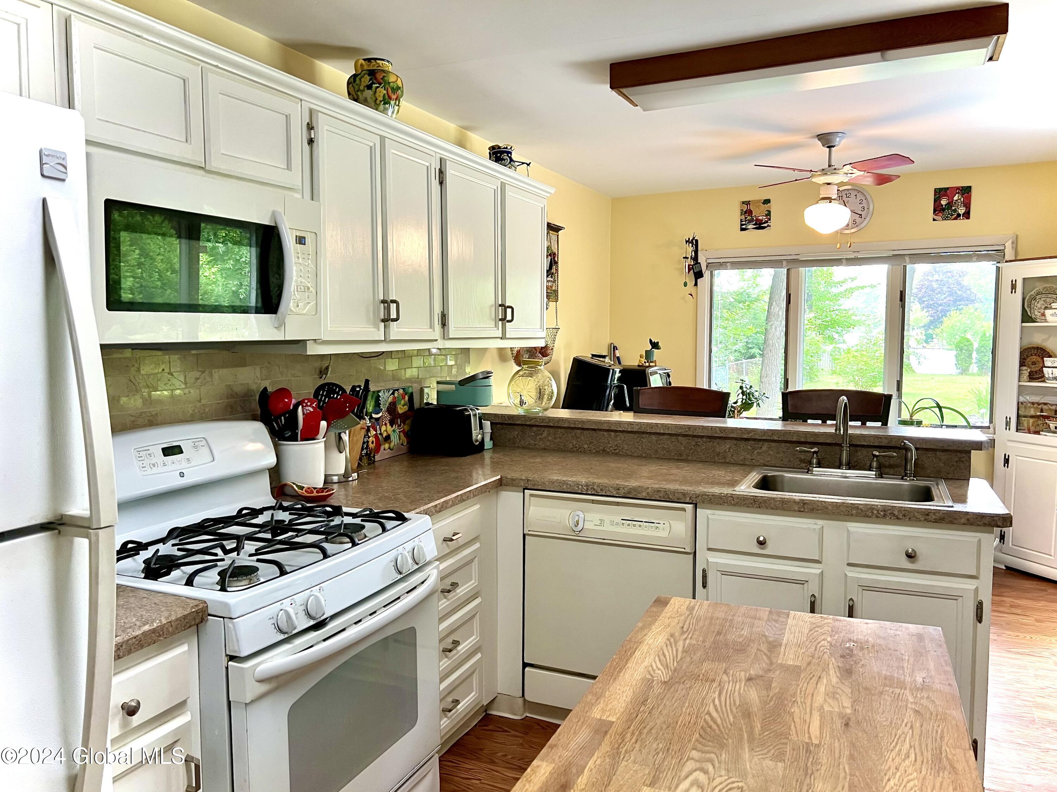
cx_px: 528
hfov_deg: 67.3
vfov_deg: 53.1
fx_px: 794
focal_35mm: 26
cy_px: 396
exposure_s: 1/60
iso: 100
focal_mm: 5.7
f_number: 1.5
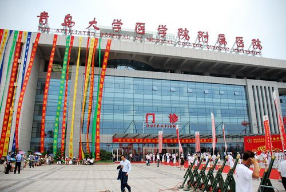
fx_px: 215
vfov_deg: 48.1
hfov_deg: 67.3
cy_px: 96
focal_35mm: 27
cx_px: 143
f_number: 4.5
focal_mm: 18
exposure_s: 1/4000
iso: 400
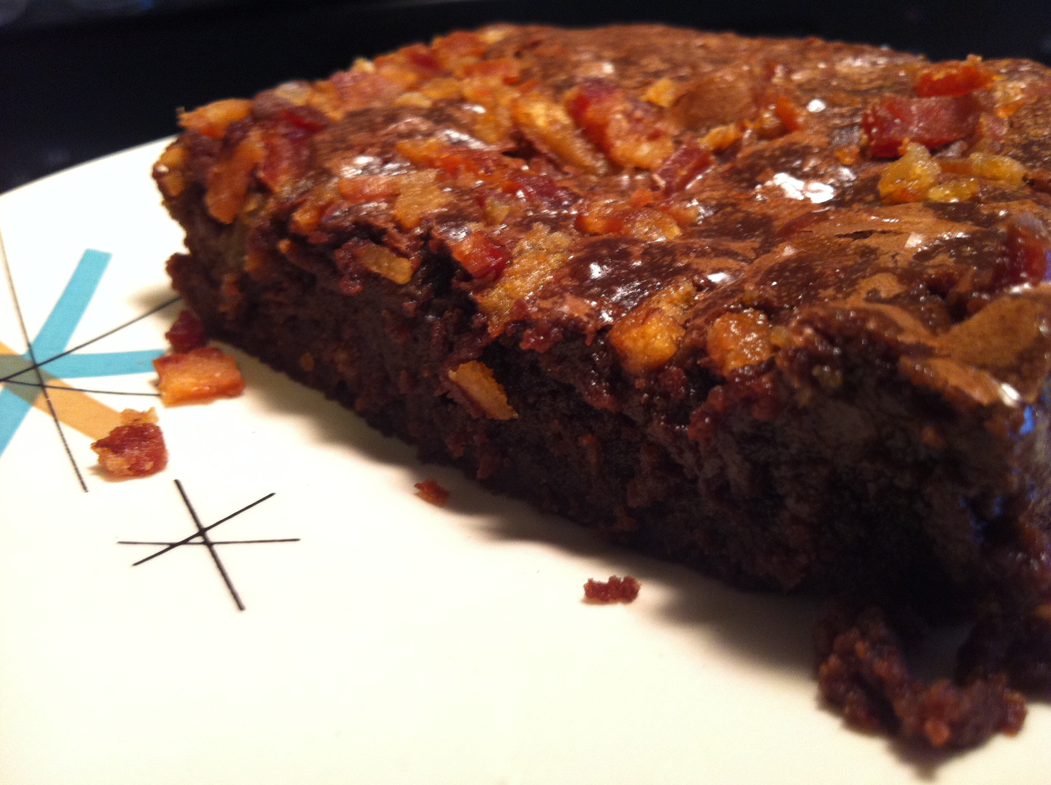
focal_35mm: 35
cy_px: 392
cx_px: 526
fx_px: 1061
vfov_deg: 40.6
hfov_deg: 52.7
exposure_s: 1/15
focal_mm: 3.85
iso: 160
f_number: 2.8
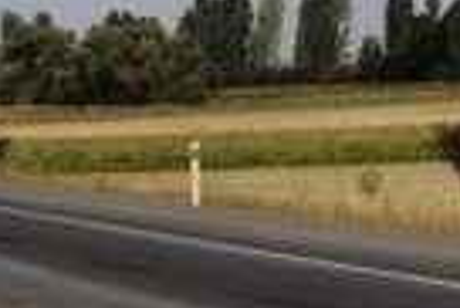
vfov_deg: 10.3
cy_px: 315
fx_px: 1688
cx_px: -558
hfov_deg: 12.8
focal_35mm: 132
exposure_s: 1/1140
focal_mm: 3.95
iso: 50
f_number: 1.8
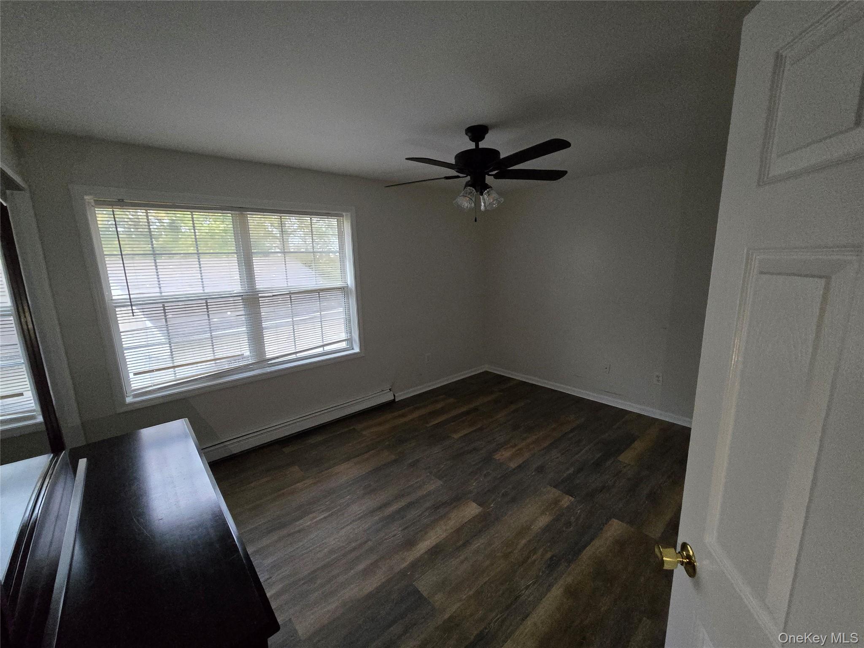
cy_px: 324
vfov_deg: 89.9
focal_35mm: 13
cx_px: 432
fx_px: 324
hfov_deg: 106.2
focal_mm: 2.2
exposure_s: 1/40
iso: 1250
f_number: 2.2
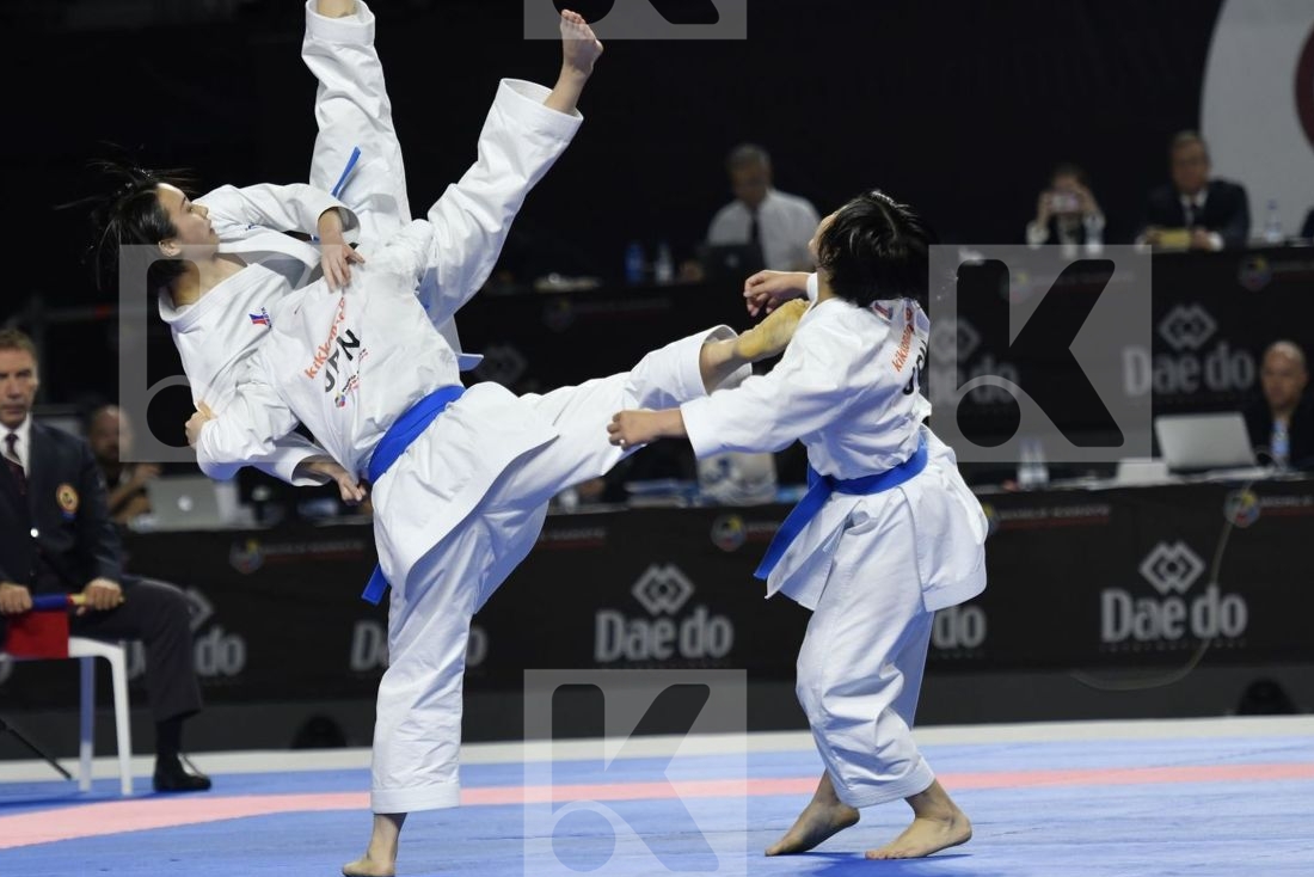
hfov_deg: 9.0
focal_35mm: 229
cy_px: 354
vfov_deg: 6.0
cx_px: 635
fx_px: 8360
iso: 800
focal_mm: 140
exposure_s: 1/800
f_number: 2.8
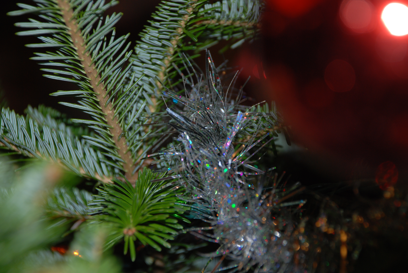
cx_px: 204
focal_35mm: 168
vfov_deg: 8.2
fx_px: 1906
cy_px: 136
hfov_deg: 12.2
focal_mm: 112
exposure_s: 1/60
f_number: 5.6
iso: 200
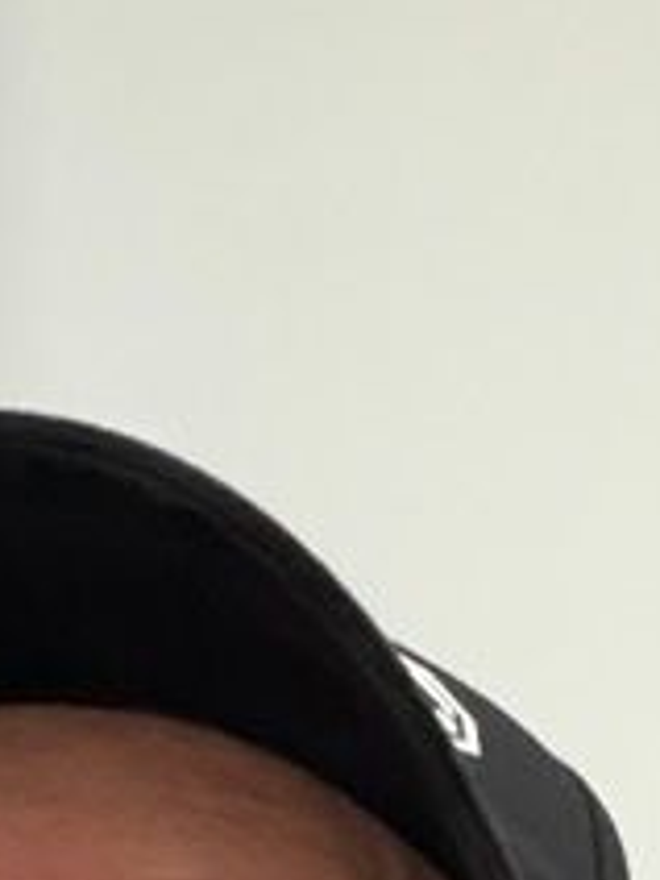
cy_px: 648
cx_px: -573
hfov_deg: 9.7
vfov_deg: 13.6
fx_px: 3686
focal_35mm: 145
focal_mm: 2.71
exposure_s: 1/25
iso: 640
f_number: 1.9
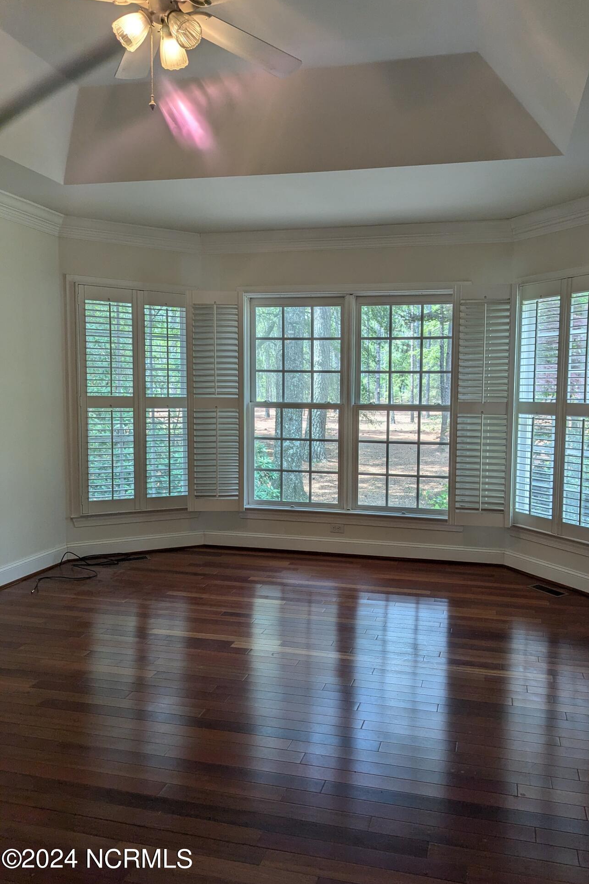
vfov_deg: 69.4
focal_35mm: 26
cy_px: 441
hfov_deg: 49.3
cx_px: 345
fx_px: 638
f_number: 1.85
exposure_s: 1/120
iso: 71
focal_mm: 6.81
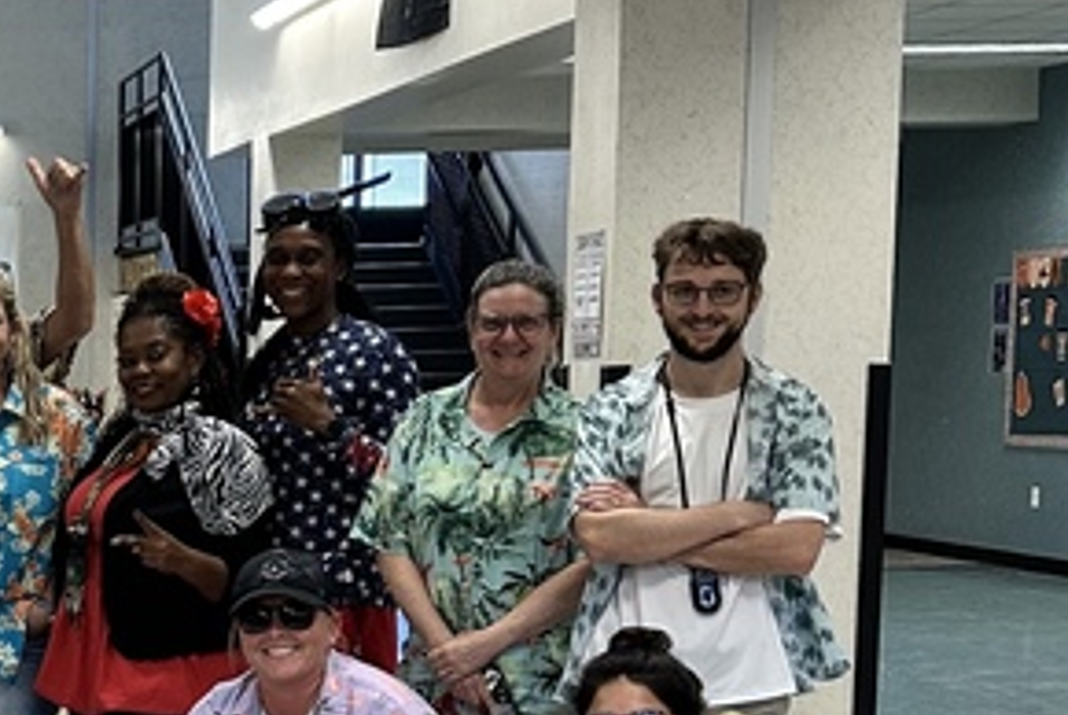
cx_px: -287
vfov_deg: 15.3
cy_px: 682
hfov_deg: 21.1
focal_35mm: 88
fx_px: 2613
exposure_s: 1/120
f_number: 1.78
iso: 125
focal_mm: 6.86
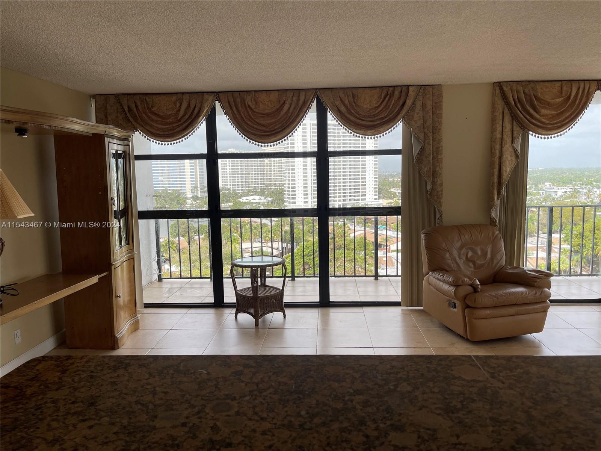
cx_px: 300
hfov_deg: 69.4
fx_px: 434
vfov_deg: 54.9
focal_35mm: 25
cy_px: 226
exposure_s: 1/855
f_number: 1.6
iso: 32
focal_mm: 5.1
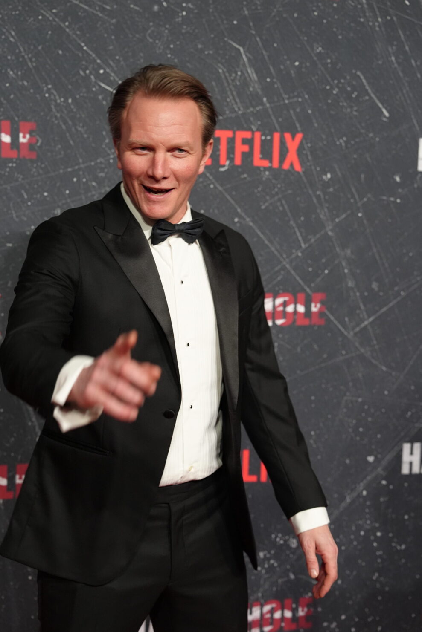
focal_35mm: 70
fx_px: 1230
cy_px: 316
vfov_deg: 28.8
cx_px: 211
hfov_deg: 19.5
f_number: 4
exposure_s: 1/160
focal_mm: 70
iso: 3200
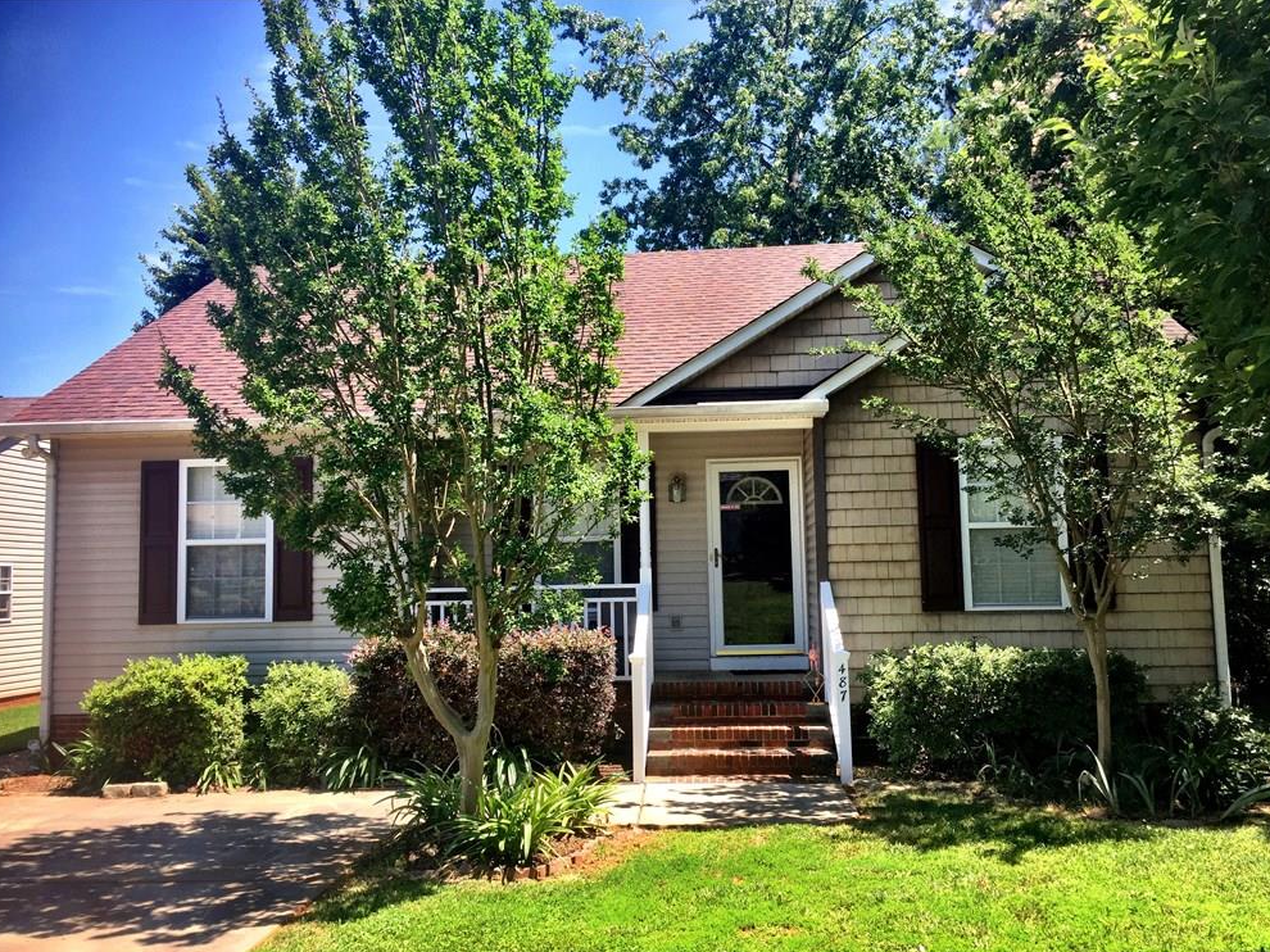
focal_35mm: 30
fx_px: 1100
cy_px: 490
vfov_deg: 46.8
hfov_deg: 60.0
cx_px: 625
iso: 32
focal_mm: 4.15
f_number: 2.2
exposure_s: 1/599
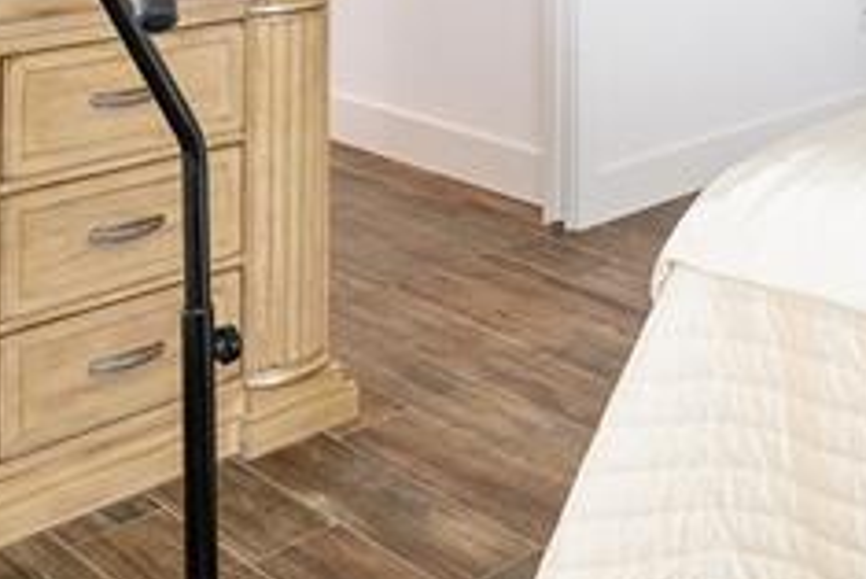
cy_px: -262
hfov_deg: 29.0
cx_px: 1002
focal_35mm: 61
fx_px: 1468
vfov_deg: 19.7
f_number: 8
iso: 500
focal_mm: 14
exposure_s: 1/25
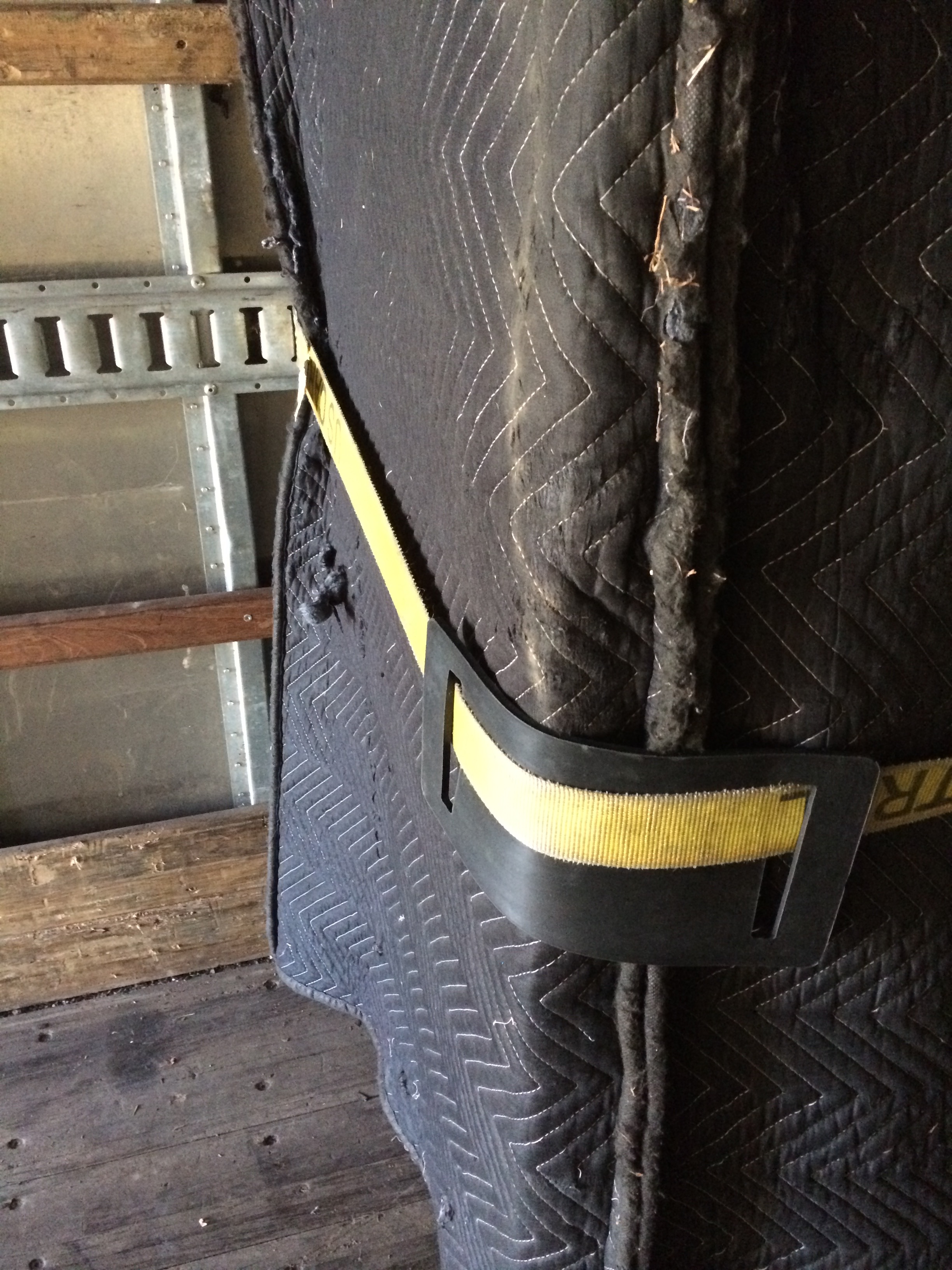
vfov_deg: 60.0
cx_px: 476
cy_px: 635
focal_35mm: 30
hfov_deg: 46.8
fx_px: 1100
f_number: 2.2
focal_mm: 4.12
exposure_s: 1/15
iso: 500
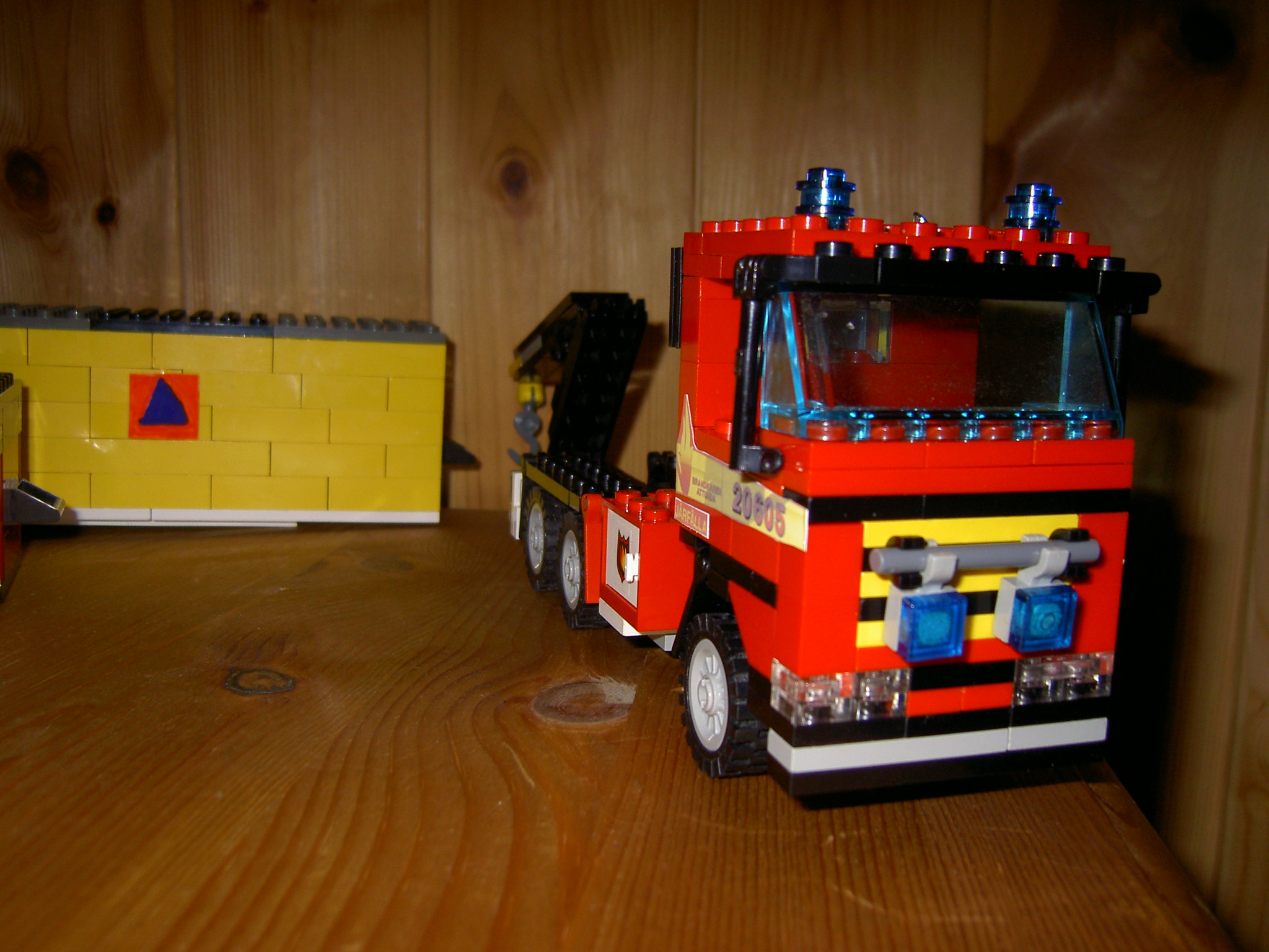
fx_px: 1246
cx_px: 634
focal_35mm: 34
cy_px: 476
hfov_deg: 54.0
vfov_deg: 41.8
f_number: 2.8
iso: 50
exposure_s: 1/60
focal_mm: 5.6
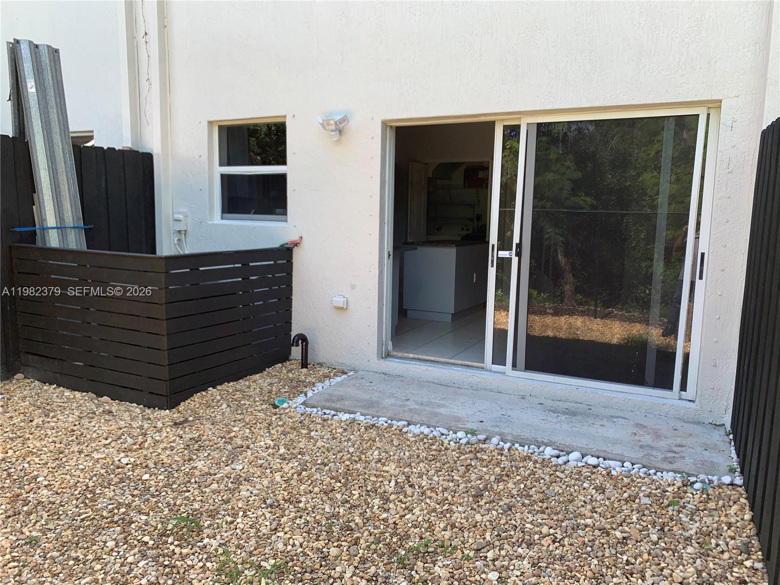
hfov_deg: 67.3
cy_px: 292
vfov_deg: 53.1
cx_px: 390
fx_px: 586
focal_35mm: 26
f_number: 1.8
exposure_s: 1/244
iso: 25
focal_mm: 4.25
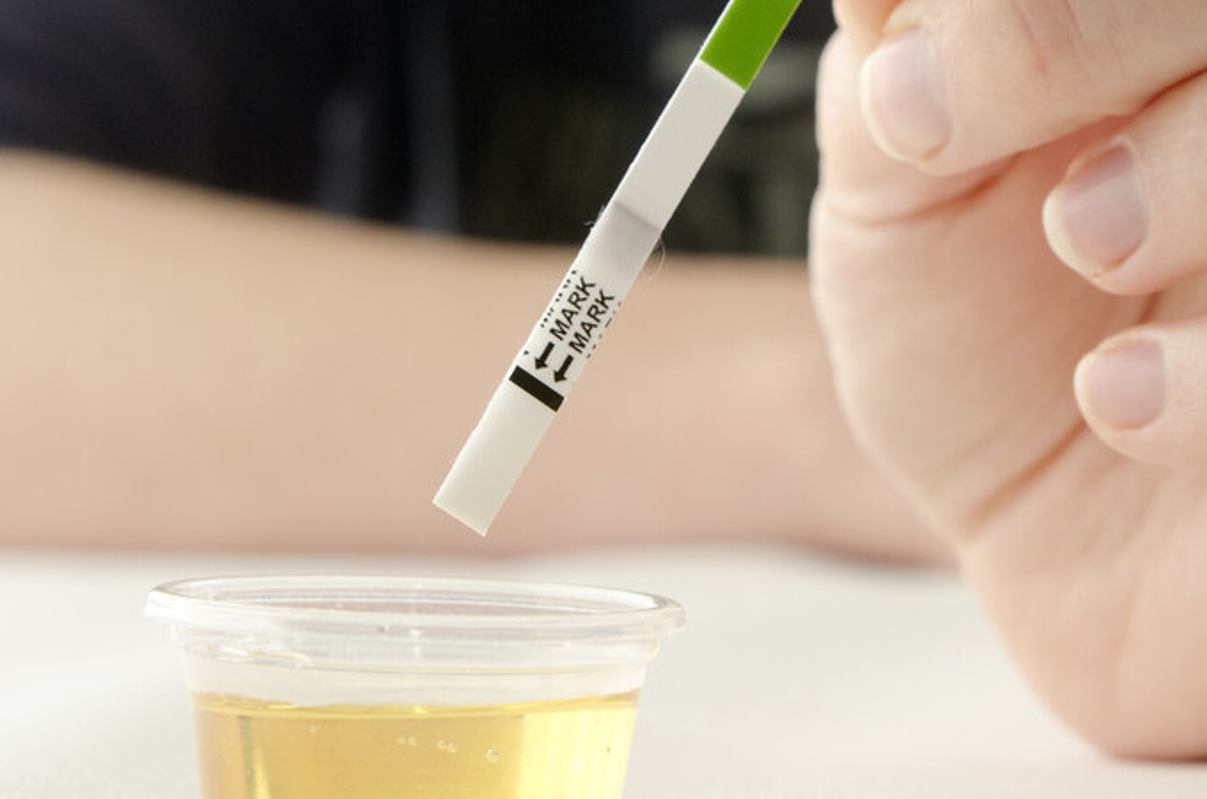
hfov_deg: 17.2
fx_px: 3977
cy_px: 261
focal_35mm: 119
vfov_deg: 11.5
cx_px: 854
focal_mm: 45
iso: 400
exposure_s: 1/200
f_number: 2.8
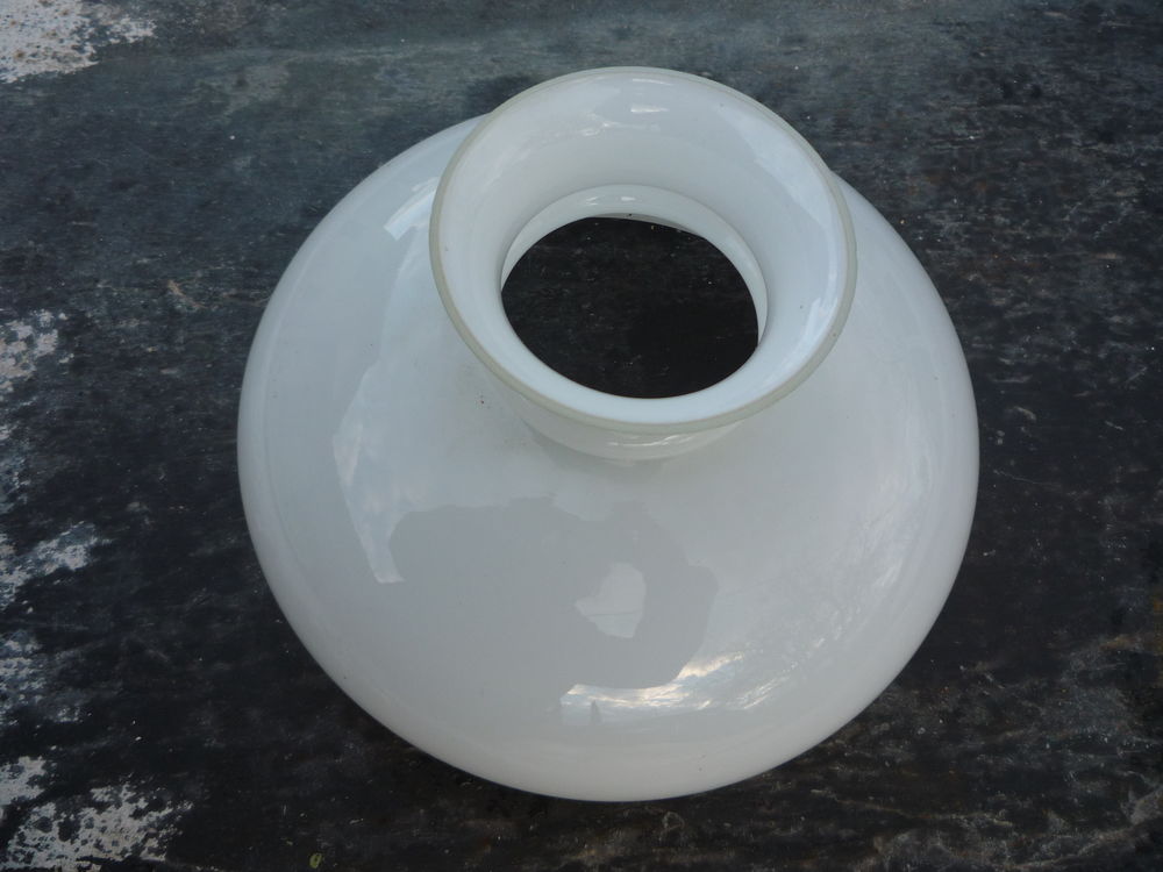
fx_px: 1008
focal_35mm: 30
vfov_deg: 46.8
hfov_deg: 60.0
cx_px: 582
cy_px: 436
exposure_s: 1/80
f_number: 3.3
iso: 100
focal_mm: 5.2
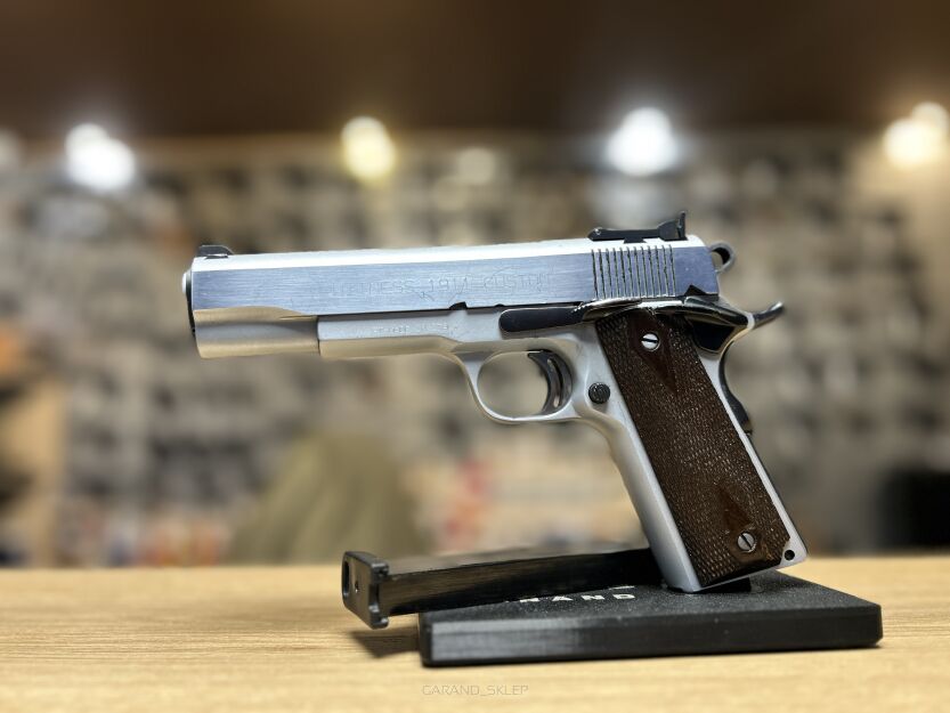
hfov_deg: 67.3
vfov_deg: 53.1
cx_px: 475
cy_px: 356
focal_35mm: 26
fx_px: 714
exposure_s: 1/50
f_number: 1.5
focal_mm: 5.7
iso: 64
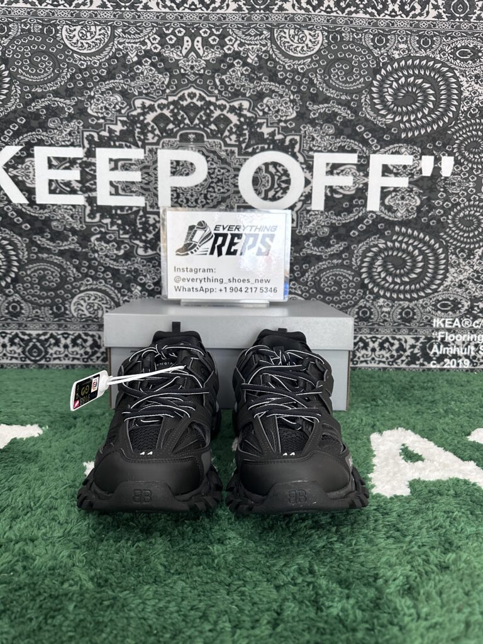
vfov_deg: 71.6
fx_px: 446
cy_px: 322
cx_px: 242
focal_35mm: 24
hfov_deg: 56.8
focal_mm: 6.86
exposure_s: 1/50
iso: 320
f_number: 1.78
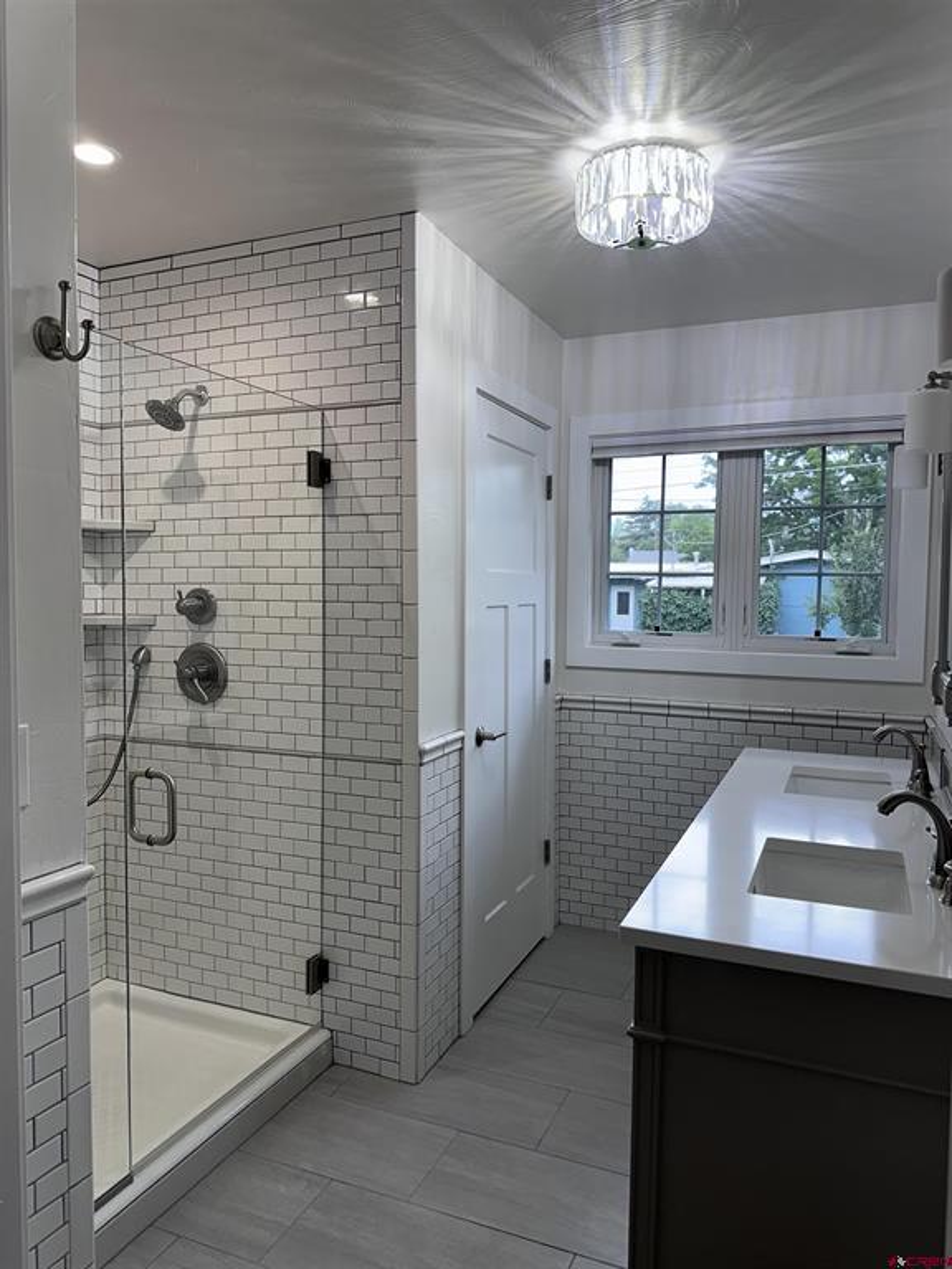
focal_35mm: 24
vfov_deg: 71.6
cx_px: 476
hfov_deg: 56.8
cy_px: 634
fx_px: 880
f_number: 1.78
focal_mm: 6.86
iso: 64
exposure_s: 1/120
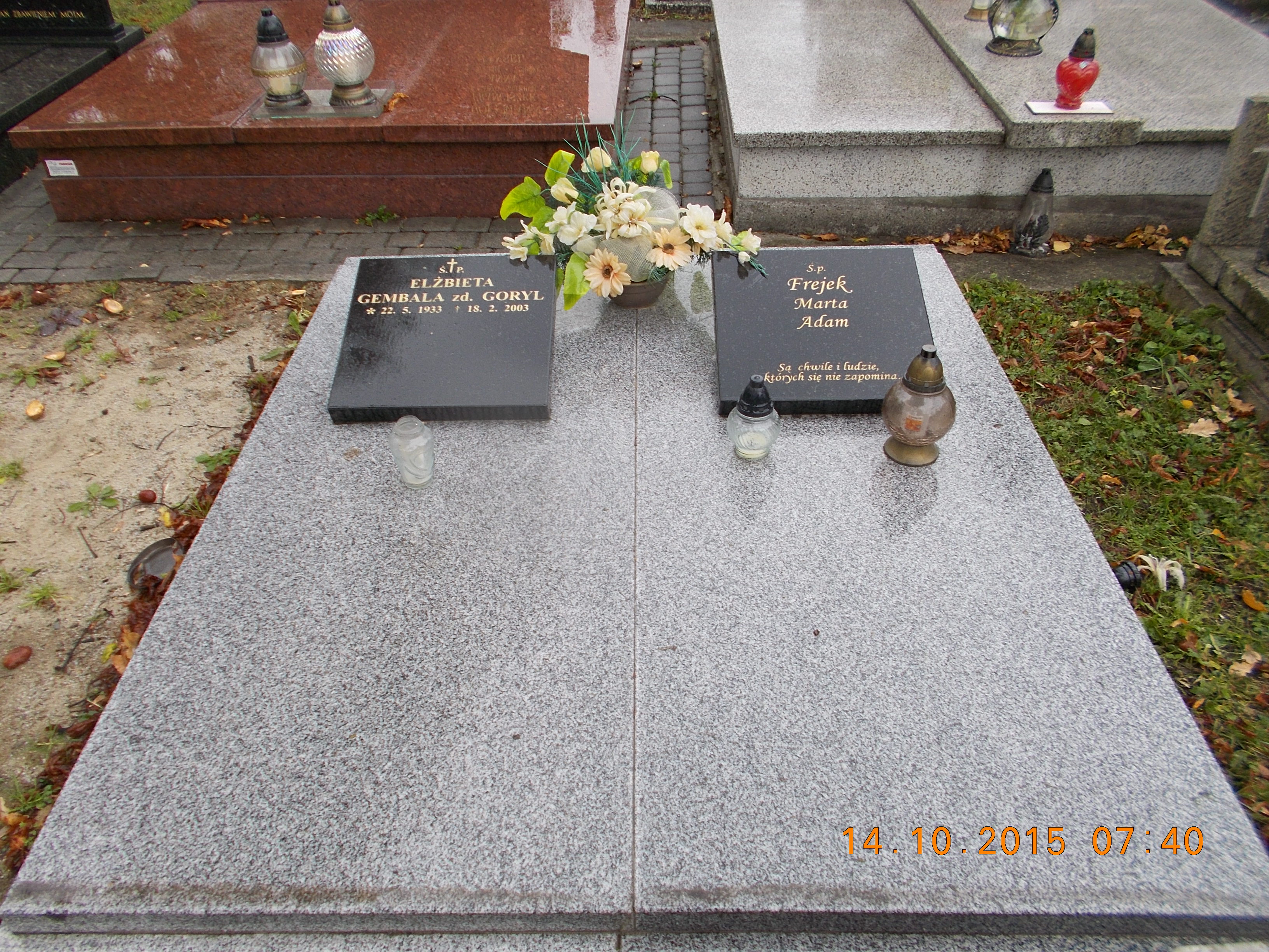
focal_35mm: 26
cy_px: 476
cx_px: 634
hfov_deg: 67.3
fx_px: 953
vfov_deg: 53.1
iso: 80
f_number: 3.2
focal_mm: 4.6
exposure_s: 1/30
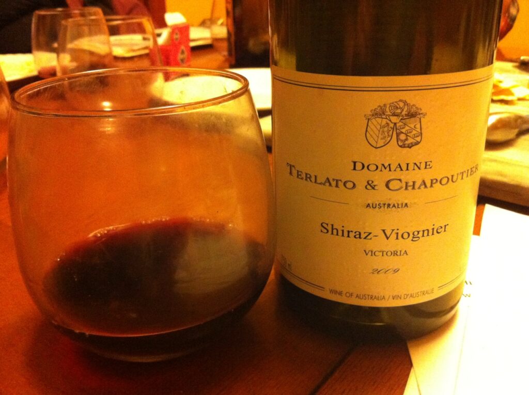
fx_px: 534
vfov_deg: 40.6
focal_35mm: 35
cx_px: 264
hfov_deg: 52.7
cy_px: 198
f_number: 2.8
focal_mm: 3.85
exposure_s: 1/15
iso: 800
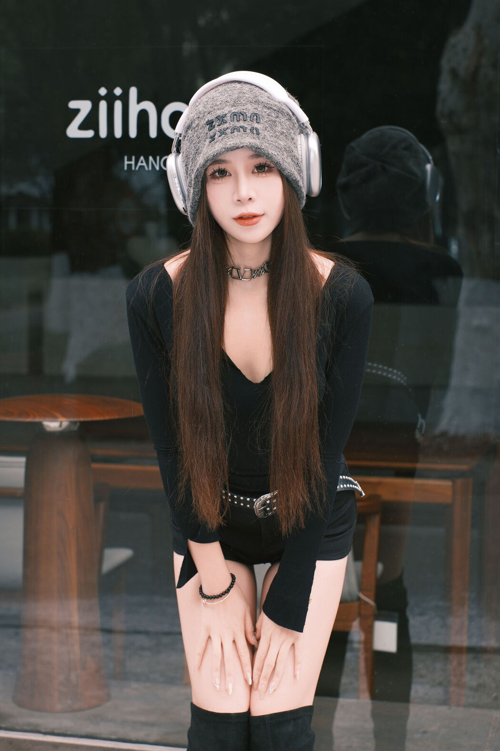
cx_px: 250
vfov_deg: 27.0
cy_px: 376
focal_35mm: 75
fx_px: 1562
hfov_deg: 18.2
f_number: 3.6
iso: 400
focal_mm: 50
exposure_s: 1/125
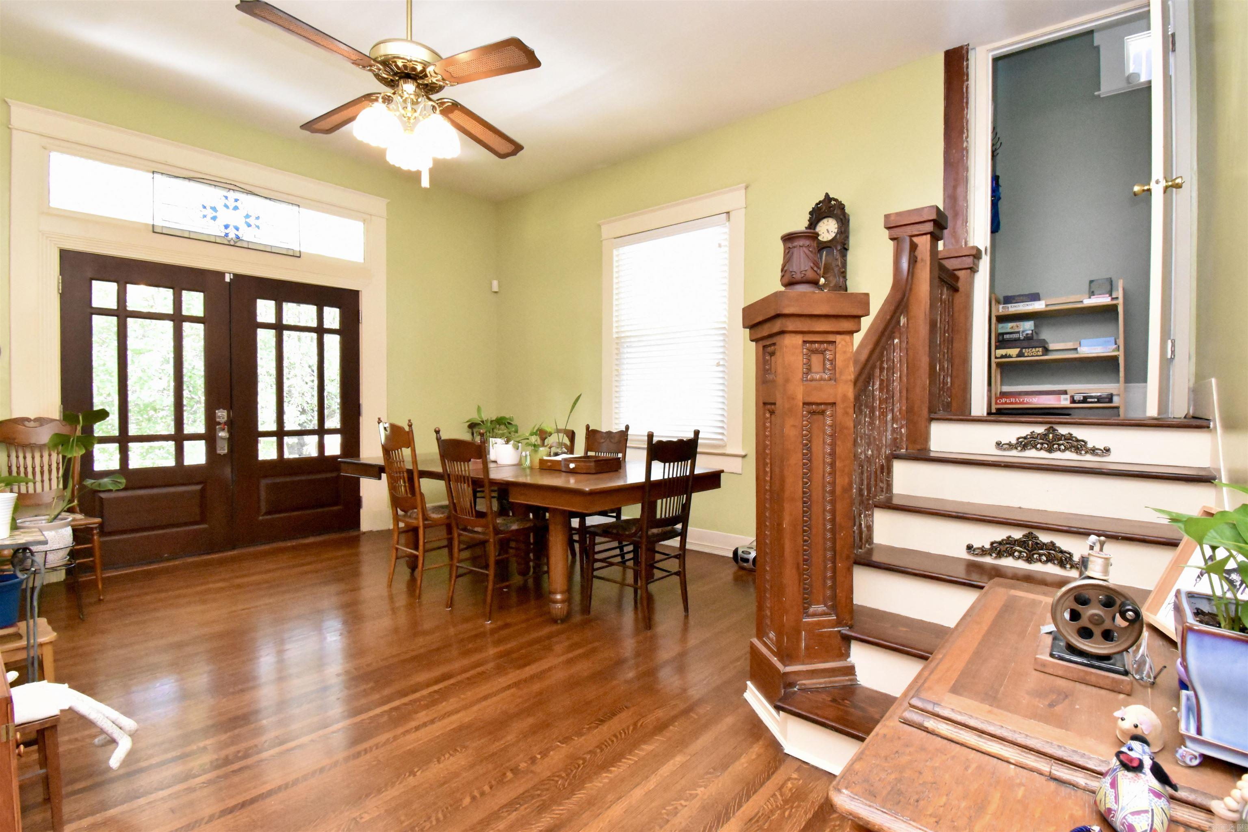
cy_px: 416
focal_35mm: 15
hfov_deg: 100.4
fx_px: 520
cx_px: 624
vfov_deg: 77.3
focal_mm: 10
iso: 9000
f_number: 11
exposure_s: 1/60
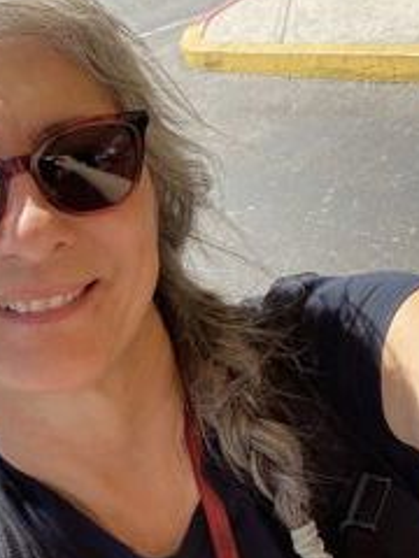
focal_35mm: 55
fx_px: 888
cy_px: 221
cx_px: 126
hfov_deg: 26.3
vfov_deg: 34.8
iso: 25
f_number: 2.2
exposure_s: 1/324
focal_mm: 2.71
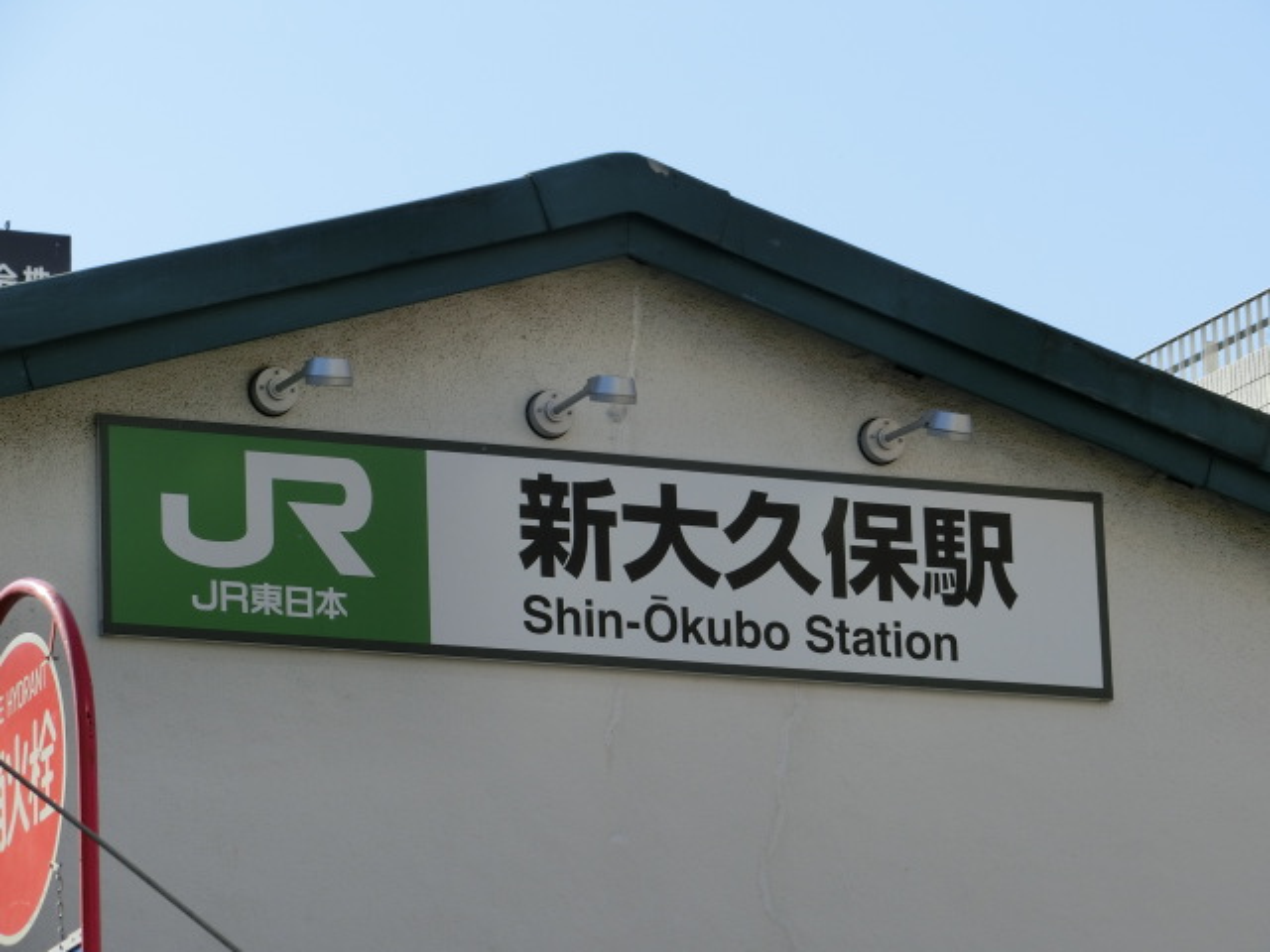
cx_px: 635
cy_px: 476
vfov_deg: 7.8
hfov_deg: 10.4
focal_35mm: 191
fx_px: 7007
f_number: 5.9
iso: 80
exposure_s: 1/320
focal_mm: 34
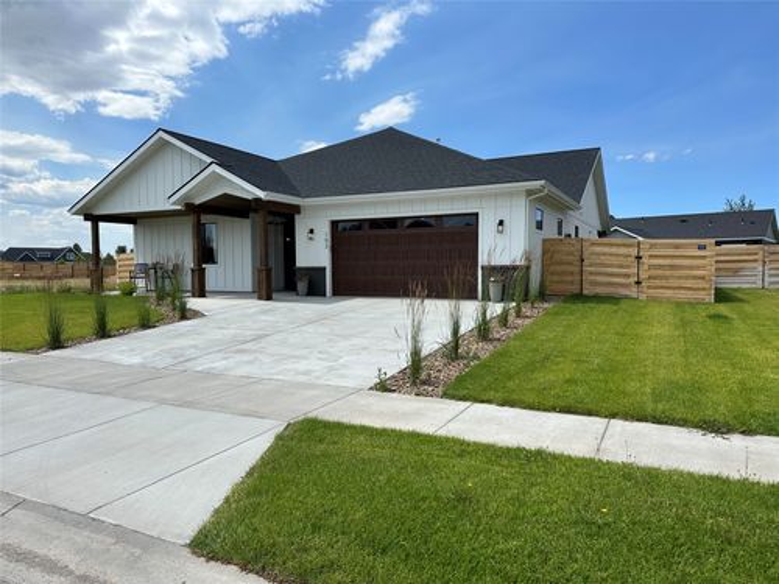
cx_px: 390
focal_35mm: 24
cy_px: 292
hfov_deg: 71.6
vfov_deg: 56.8
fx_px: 540
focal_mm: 6.86
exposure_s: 1/6211
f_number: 1.78
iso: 80
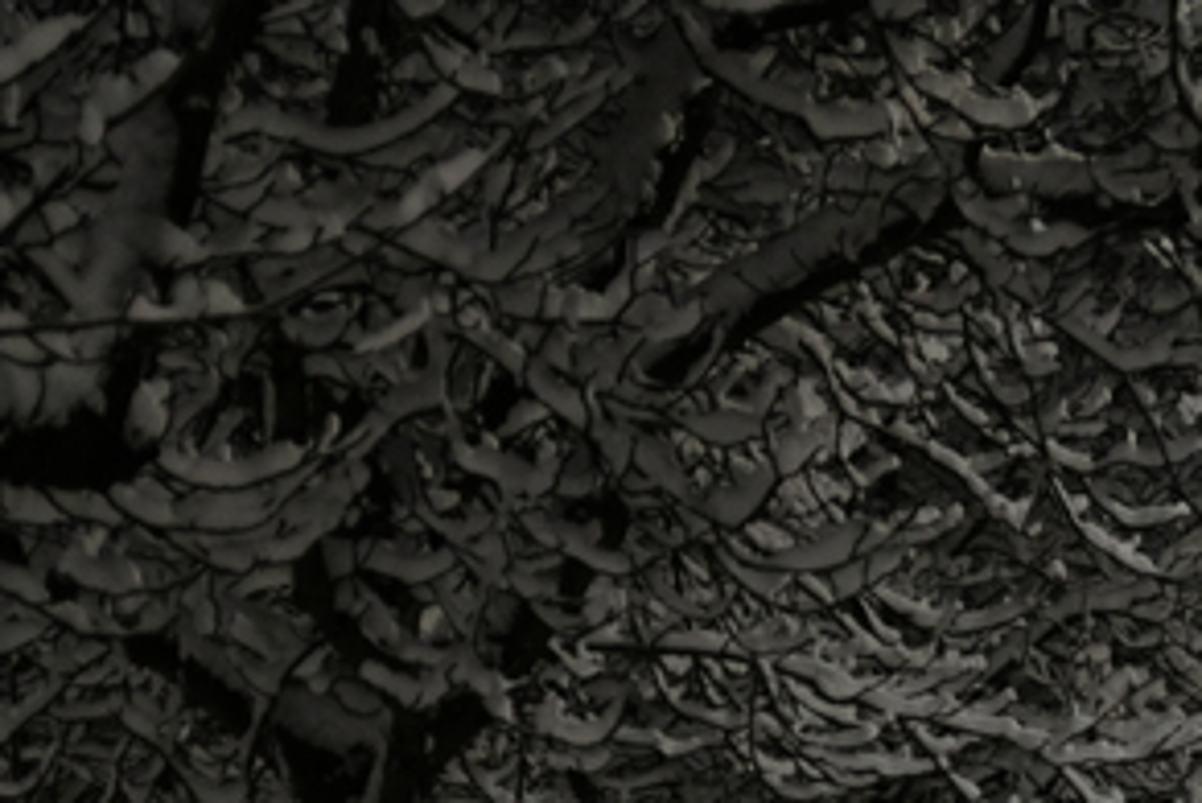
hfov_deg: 6.7
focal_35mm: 305
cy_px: 1130
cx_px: 1605
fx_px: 10188
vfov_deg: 4.5
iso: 800
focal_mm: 57.9
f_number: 2.8
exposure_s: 1/34
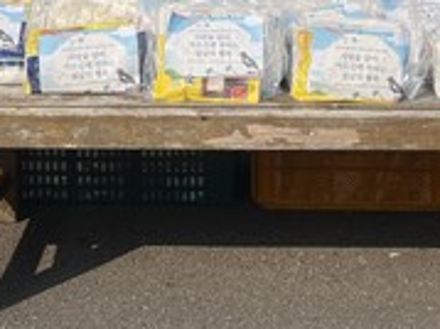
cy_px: -199
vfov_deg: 15.3
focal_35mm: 87
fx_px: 1105
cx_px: 268
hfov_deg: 22.5
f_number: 1.5
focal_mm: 5.7
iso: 50
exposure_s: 1/5076
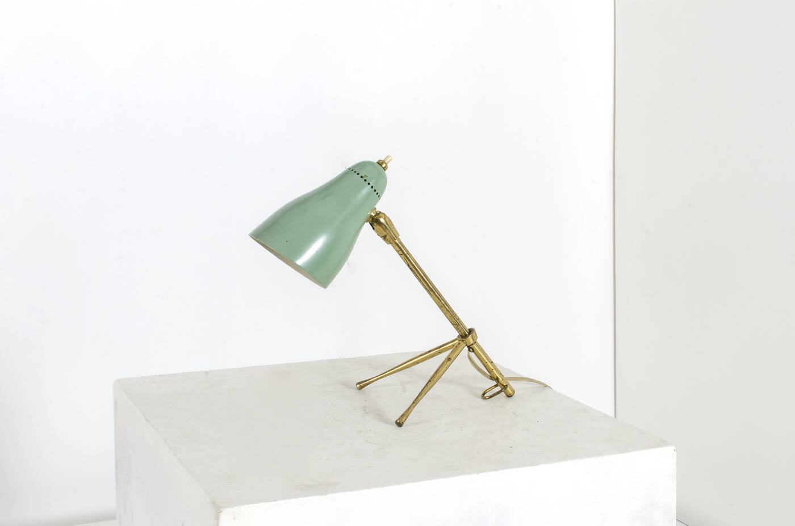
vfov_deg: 25.6
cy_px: 263
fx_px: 1157
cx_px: 398
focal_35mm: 52
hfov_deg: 37.9
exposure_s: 1/160
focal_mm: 35
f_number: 20
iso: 100
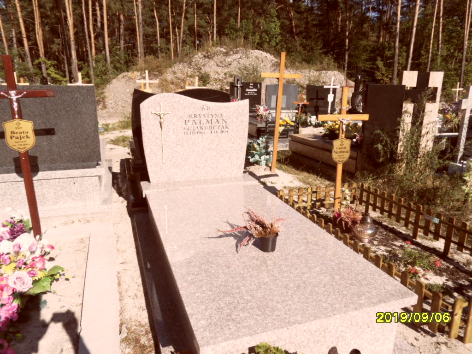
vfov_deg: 56.8
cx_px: 236
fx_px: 327
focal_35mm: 24
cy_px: 177
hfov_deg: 71.6
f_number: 4.6
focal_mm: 3.9
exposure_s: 1/500
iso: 80
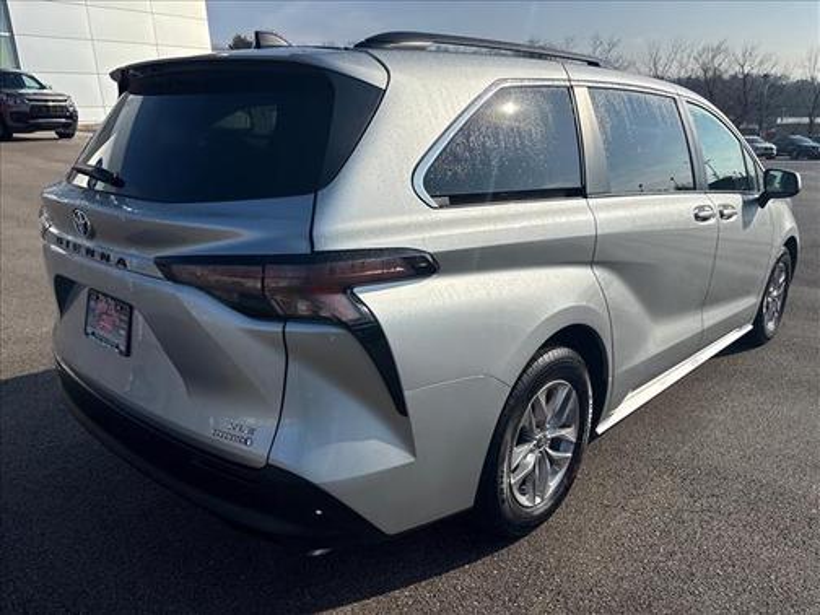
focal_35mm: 26
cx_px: 410
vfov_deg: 53.1
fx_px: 616
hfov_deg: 67.3
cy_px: 308
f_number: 1.6
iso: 64
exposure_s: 1/7813
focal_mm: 5.96
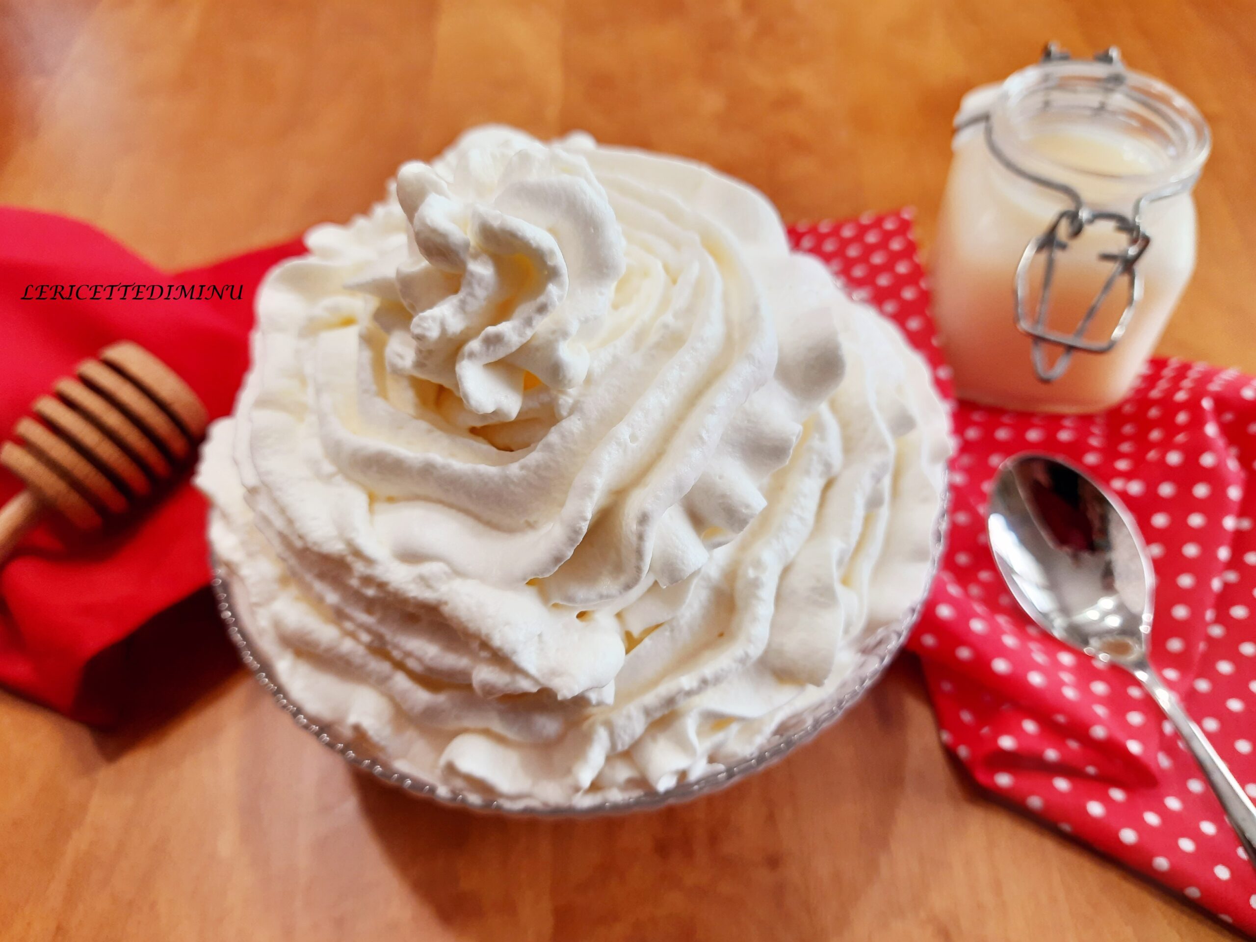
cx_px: 628
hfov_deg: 71.6
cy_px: 471
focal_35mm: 24
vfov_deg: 56.8
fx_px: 871
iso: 125
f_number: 1.8
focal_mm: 5.23
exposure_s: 1/50
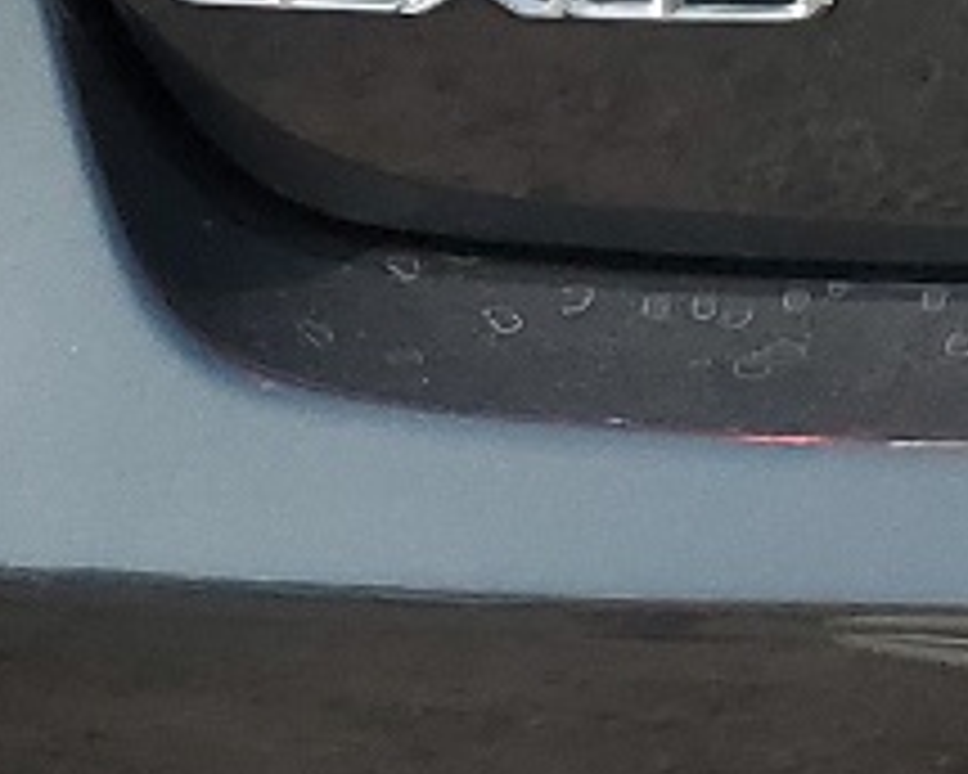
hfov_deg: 9.4
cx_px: 2130
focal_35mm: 189
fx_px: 5415
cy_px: -716
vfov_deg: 7.9
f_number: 1.5
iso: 50
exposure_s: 1/2000
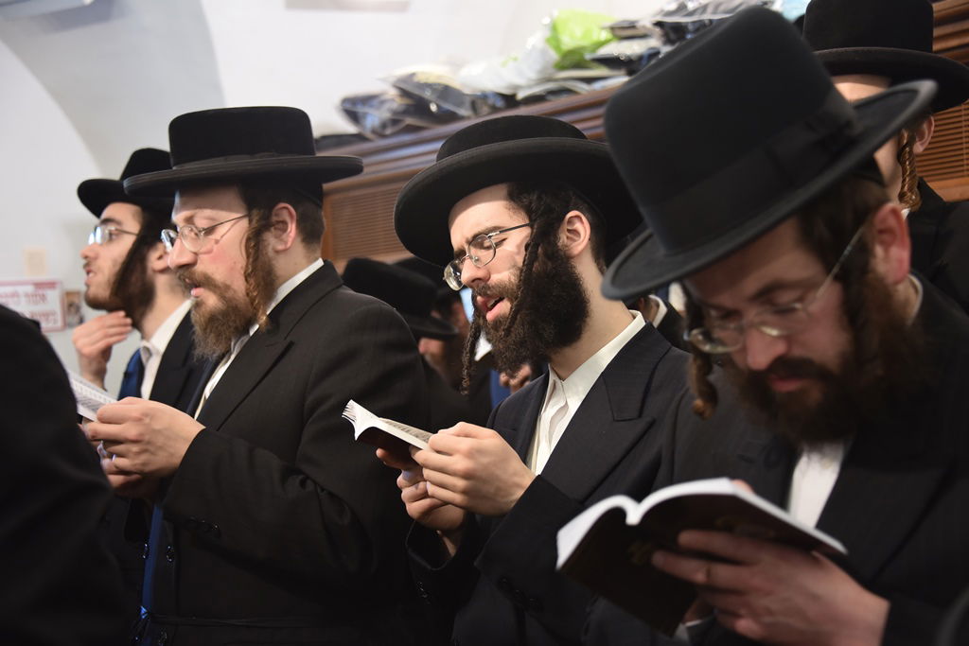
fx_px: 1830
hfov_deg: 29.7
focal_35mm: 68
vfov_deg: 20.0
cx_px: 484
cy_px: 323
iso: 2000
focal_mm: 68
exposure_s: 1/125
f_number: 4.8
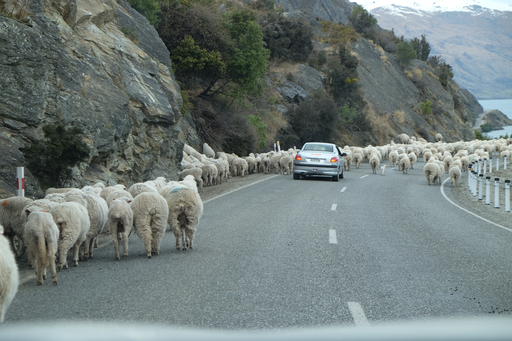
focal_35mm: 83
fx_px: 1180
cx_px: 256
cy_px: 170
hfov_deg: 24.5
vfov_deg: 16.5
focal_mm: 55
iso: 200
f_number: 5.6
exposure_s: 1/160
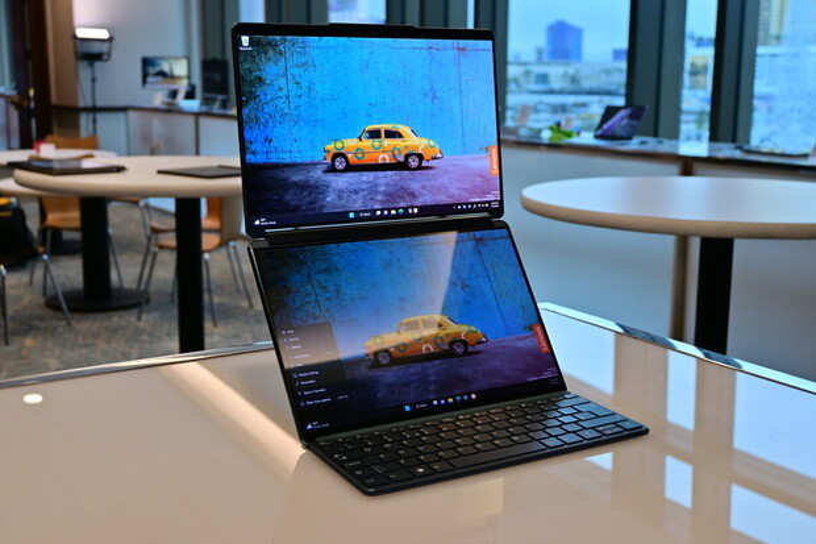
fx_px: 952
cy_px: 272
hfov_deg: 46.4
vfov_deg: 31.9
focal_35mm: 42
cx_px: 408
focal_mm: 28
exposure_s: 1/50
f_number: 4.5
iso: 250
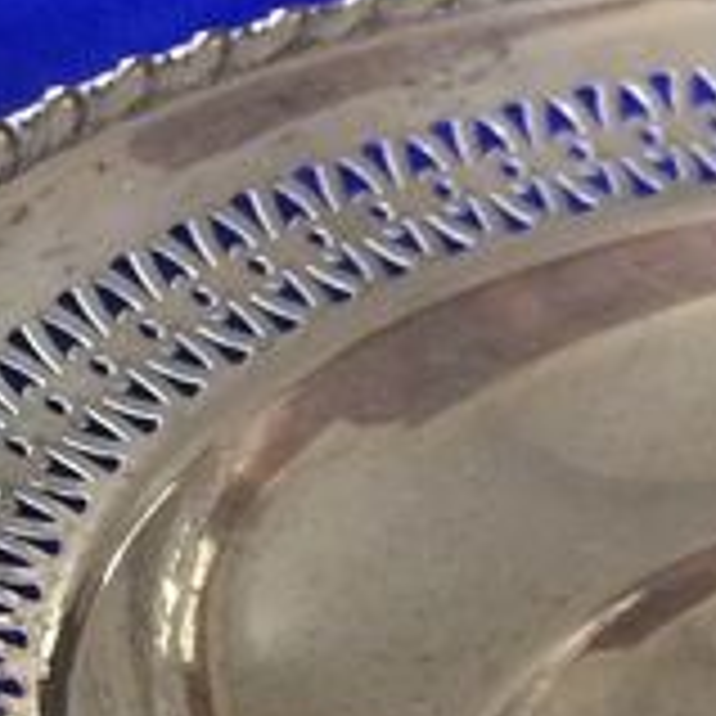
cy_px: 849
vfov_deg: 11.4
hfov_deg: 10.8
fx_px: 3510
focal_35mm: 150
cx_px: 1333
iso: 160
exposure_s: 1/30
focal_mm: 4.12
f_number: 2.2
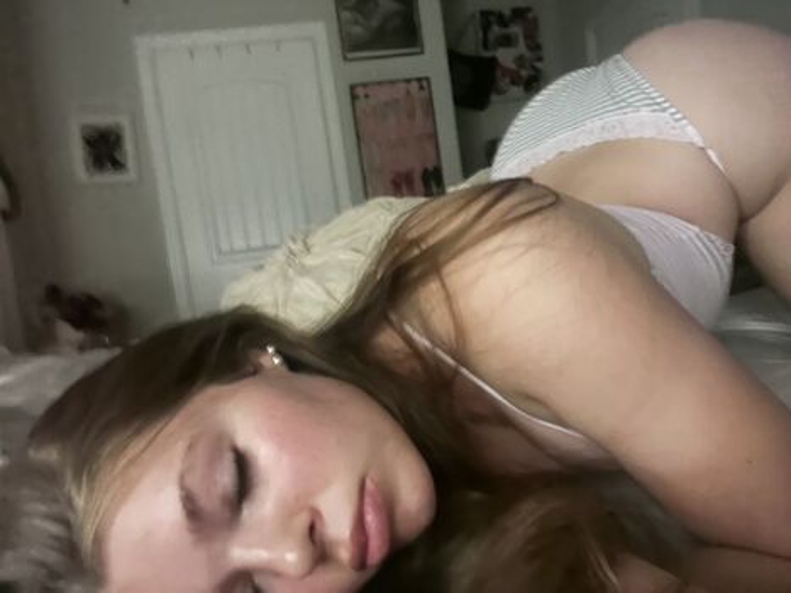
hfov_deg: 73.9
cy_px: 296
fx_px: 525
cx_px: 396
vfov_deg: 58.9
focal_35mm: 23
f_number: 2.2
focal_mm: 2.71
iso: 640
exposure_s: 1/8
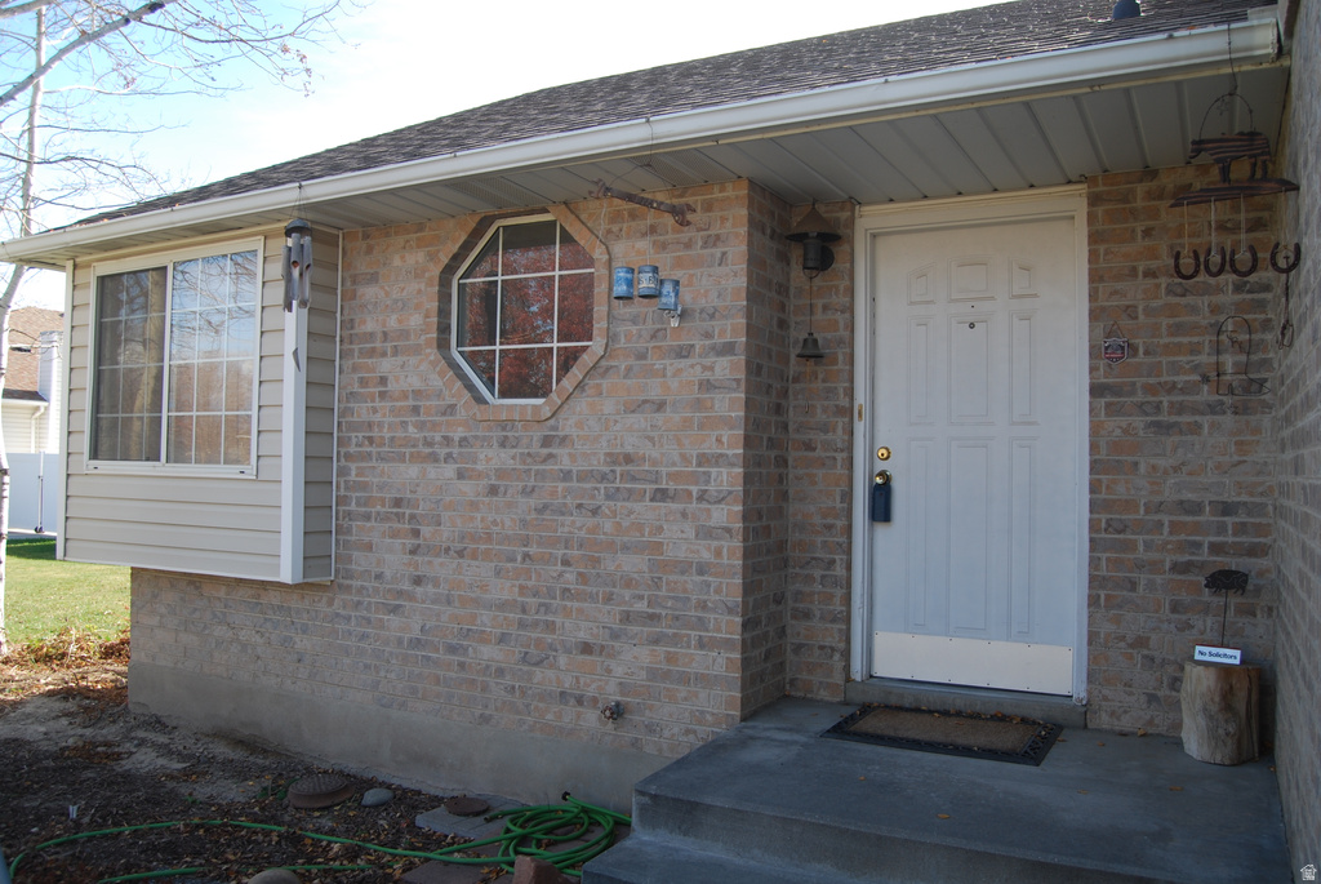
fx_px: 992
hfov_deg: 67.3
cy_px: 442
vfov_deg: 48.0
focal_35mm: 27
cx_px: 660
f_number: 5.6
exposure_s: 1/125
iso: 100
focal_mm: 18
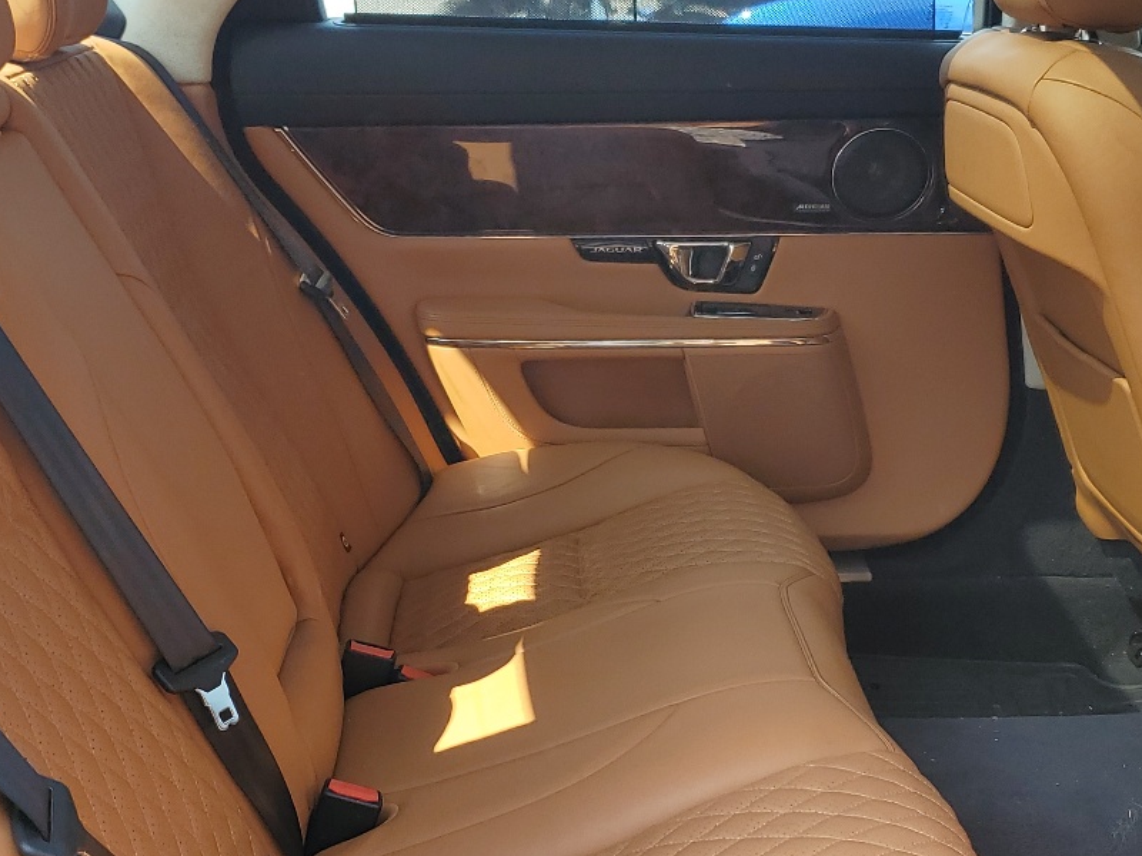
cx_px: 645
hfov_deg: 36.8
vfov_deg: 27.9
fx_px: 1716
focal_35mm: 52
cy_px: 531
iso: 50
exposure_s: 1/455
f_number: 1.5
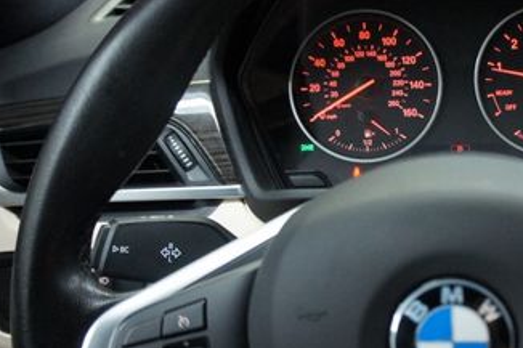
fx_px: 770
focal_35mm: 53
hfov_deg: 36.0
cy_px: 159
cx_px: 436
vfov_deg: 25.5
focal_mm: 18
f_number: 3.5
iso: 1600
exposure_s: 1/50
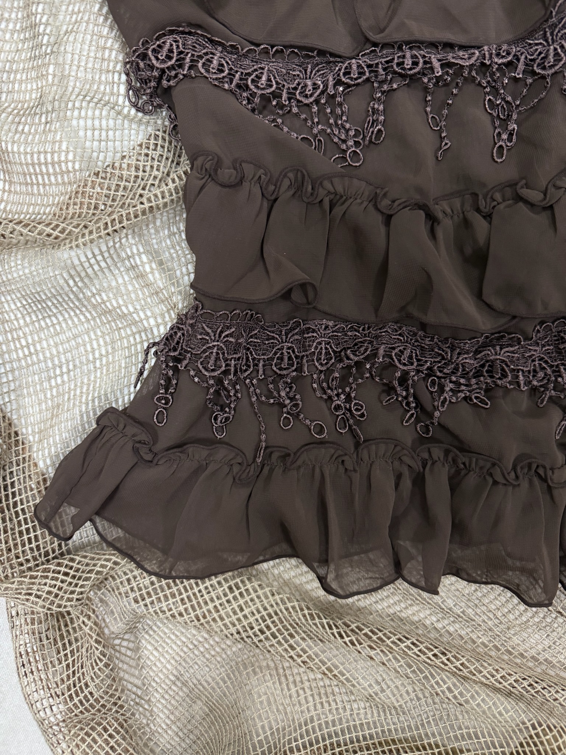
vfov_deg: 71.6
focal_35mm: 24
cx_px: 283
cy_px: 378
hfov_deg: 56.8
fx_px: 523
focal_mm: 6.76
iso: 400
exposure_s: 1/60
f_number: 1.78
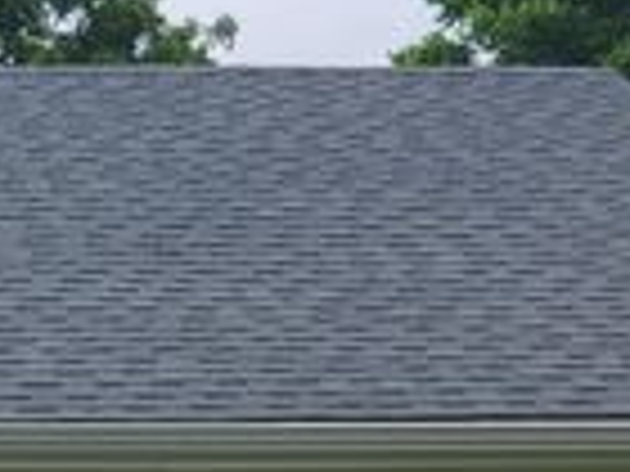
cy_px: 569
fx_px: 3385
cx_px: -428
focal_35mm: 186
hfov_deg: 10.2
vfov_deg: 7.9
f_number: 2.4
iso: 50
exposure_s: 1/553
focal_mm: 6
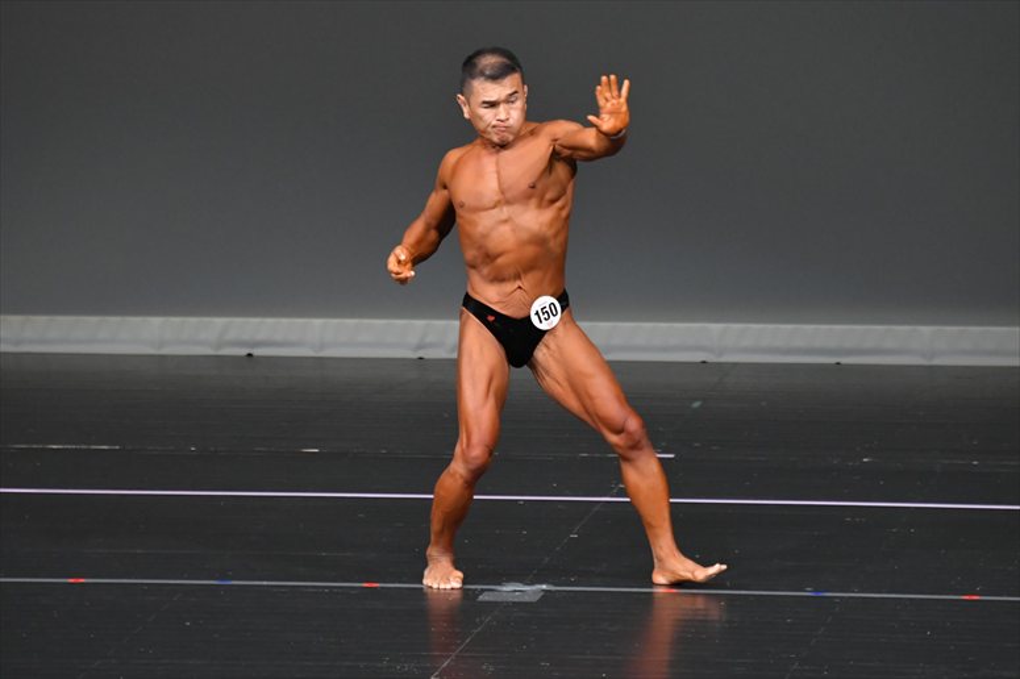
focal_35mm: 345
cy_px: 340
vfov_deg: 4.0
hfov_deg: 6.0
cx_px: 510
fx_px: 9770
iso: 4000
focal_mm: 230
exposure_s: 1/400
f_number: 5.6
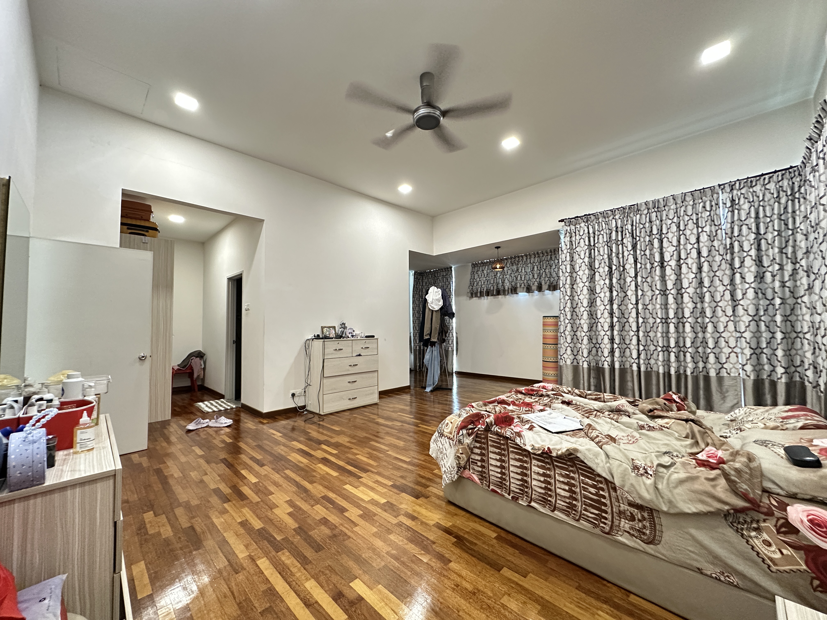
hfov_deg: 102.1
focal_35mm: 14
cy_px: 310
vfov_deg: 85.7
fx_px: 334
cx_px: 414
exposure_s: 1/50
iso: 500
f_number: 2.2
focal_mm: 2.22
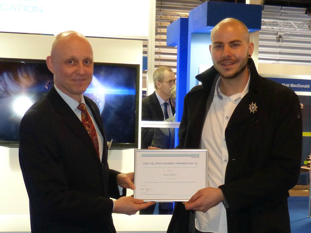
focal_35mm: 32
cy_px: 116
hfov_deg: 56.8
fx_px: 288
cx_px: 156
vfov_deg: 44.2
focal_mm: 5.6
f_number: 3
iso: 400
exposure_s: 1/60
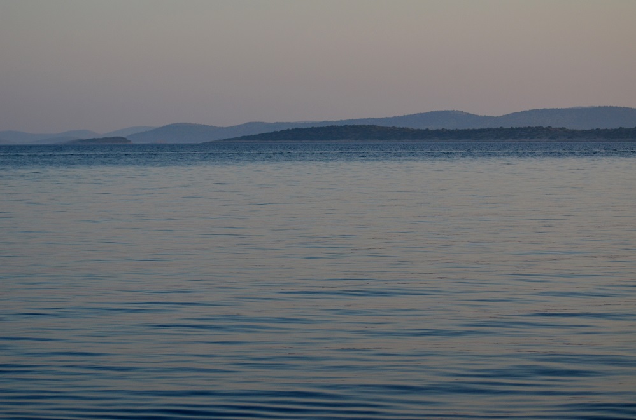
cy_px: 210
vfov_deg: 13.0
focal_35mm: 105
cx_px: 318
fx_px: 1851
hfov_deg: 19.5
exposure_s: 1/1250
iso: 400
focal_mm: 70
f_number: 4.5
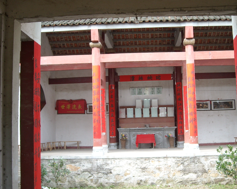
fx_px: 344
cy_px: 99
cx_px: 143
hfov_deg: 37.9
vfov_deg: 30.8
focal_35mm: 49
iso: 64
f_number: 2.8
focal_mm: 5.7
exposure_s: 1/84
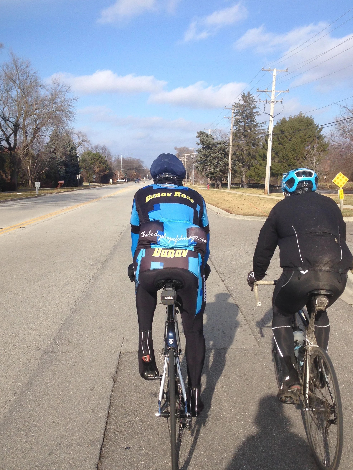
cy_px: 286
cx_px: 179
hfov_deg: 35.1
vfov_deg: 45.5
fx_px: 558
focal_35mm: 41
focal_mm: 4.12
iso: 50
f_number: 2.4
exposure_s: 1/1391
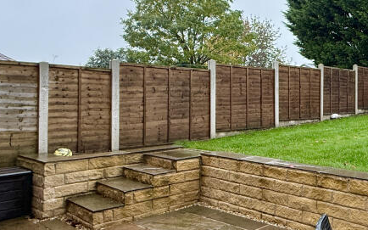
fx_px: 351
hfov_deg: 47.0
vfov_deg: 36.2
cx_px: 360
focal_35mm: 35
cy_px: 95
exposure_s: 1/99
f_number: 2.2
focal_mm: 2.22
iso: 200
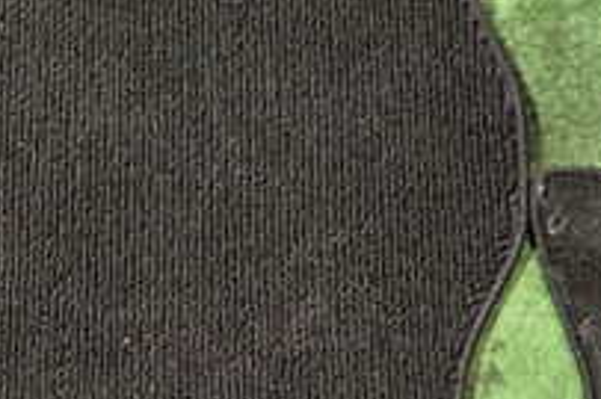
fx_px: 1284
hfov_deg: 26.1
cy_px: 331
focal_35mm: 77
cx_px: 160
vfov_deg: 17.5
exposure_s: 1/15
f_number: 2
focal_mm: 4.5
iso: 800
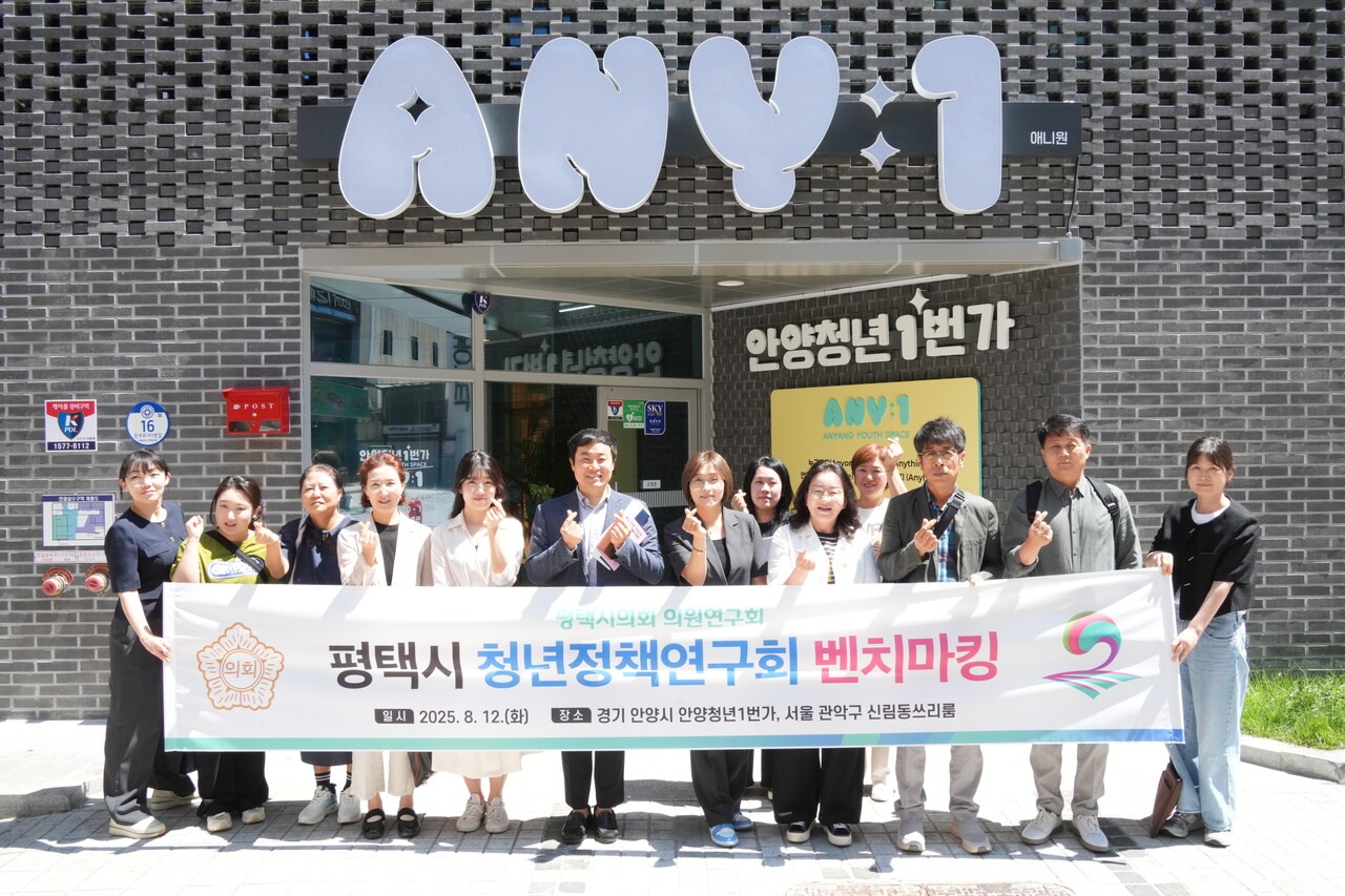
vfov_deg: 46.4
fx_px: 1046
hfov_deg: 65.5
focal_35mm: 28
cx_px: 672
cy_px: 448
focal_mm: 28
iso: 1000
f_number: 16
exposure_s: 1/160
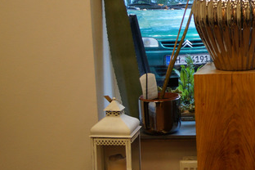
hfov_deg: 18.5
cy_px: 80
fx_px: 737
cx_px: 316
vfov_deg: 13.2
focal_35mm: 104
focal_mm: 24
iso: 200
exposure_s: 1/30
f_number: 4
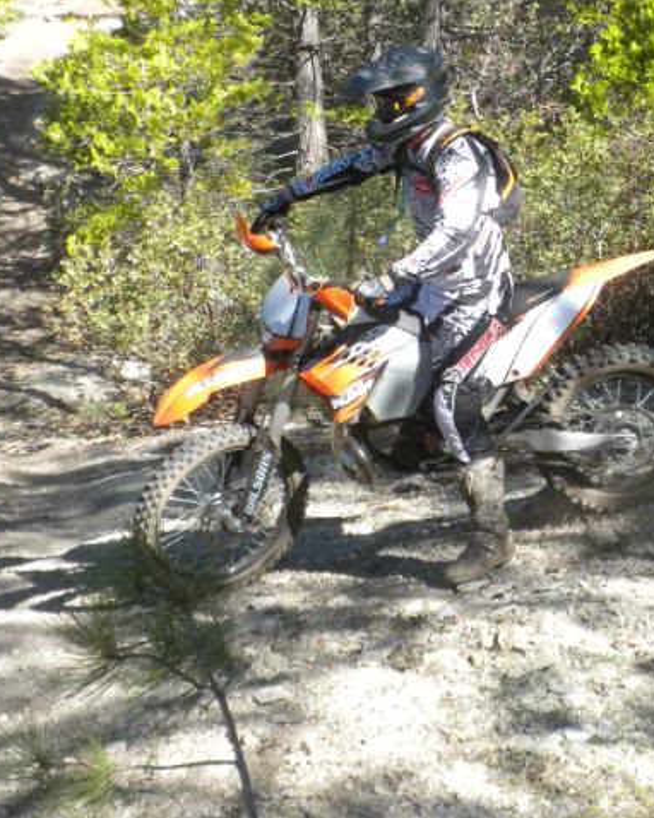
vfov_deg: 22.4
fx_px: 2058
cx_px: 443
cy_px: 306
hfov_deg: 18.0
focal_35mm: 85
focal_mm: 9.1
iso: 223
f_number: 4.3
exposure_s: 1/493
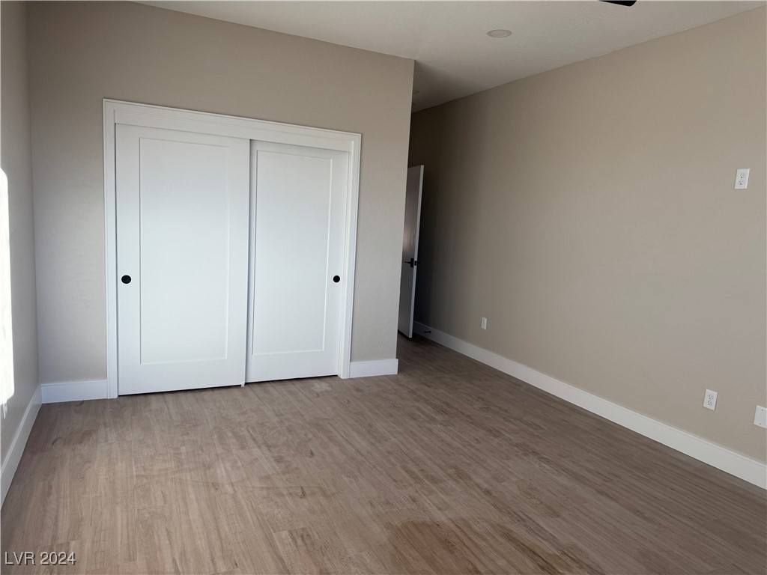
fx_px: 532
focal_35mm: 24
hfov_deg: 71.6
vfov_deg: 56.8
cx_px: 384
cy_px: 288
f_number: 1.78
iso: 80
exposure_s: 1/402
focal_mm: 6.76
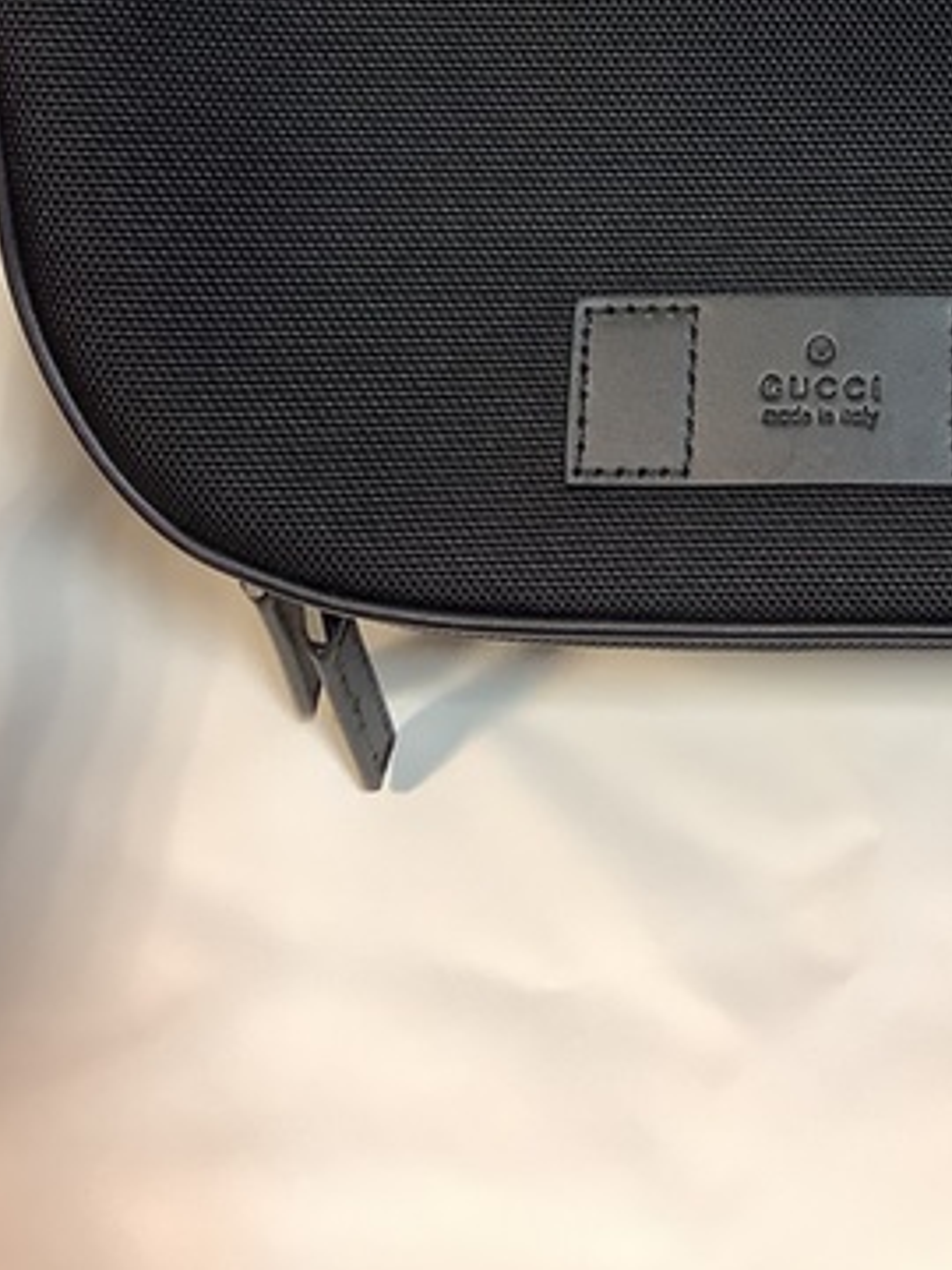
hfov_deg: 23.2
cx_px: 811
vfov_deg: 29.6
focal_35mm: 62
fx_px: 2273
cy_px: 71
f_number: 2.4
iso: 160
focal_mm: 3.3
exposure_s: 1/50
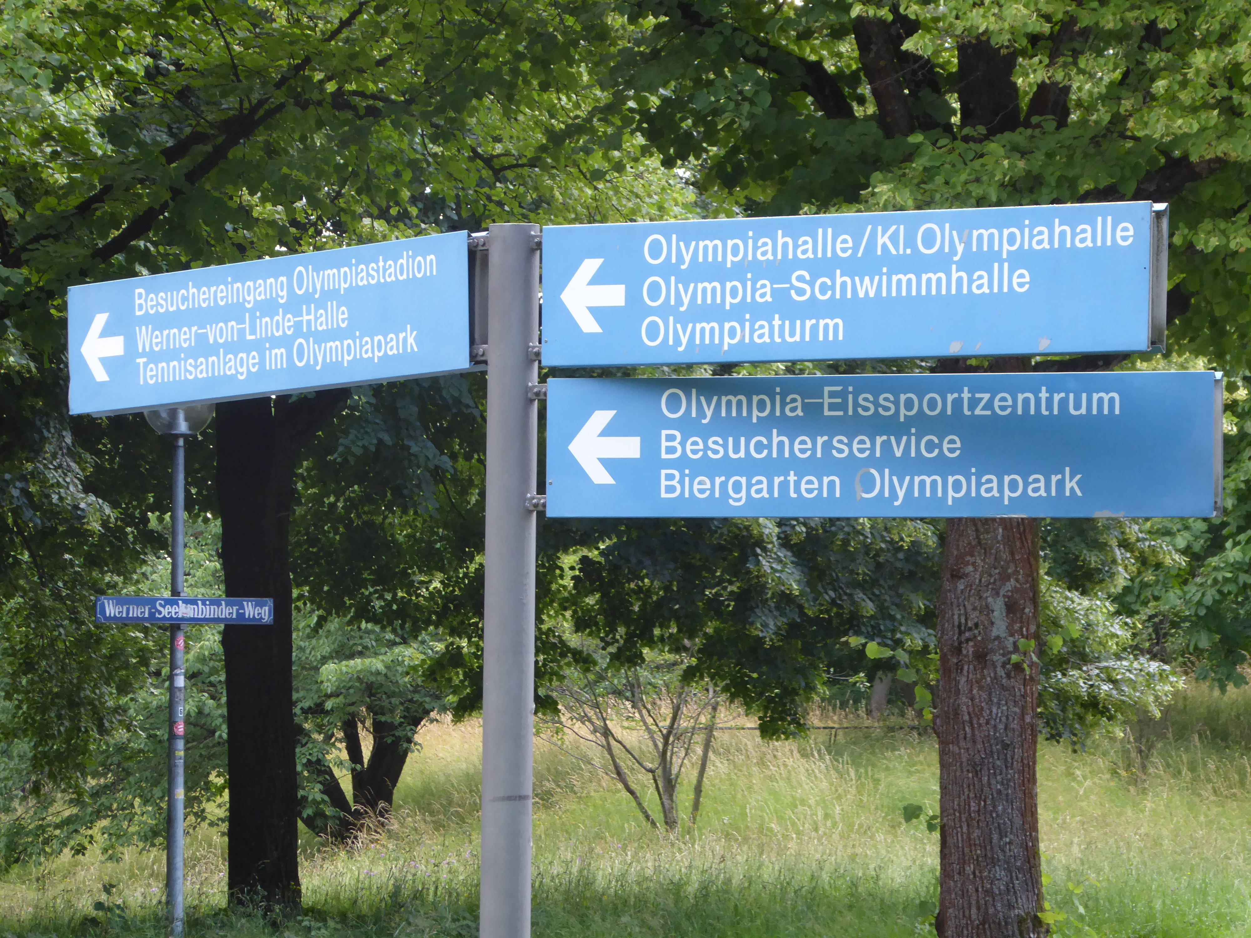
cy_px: 469
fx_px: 6903
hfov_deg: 10.4
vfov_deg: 7.8
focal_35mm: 191
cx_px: 626
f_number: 5.6
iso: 320
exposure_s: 1/80
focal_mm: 30.9
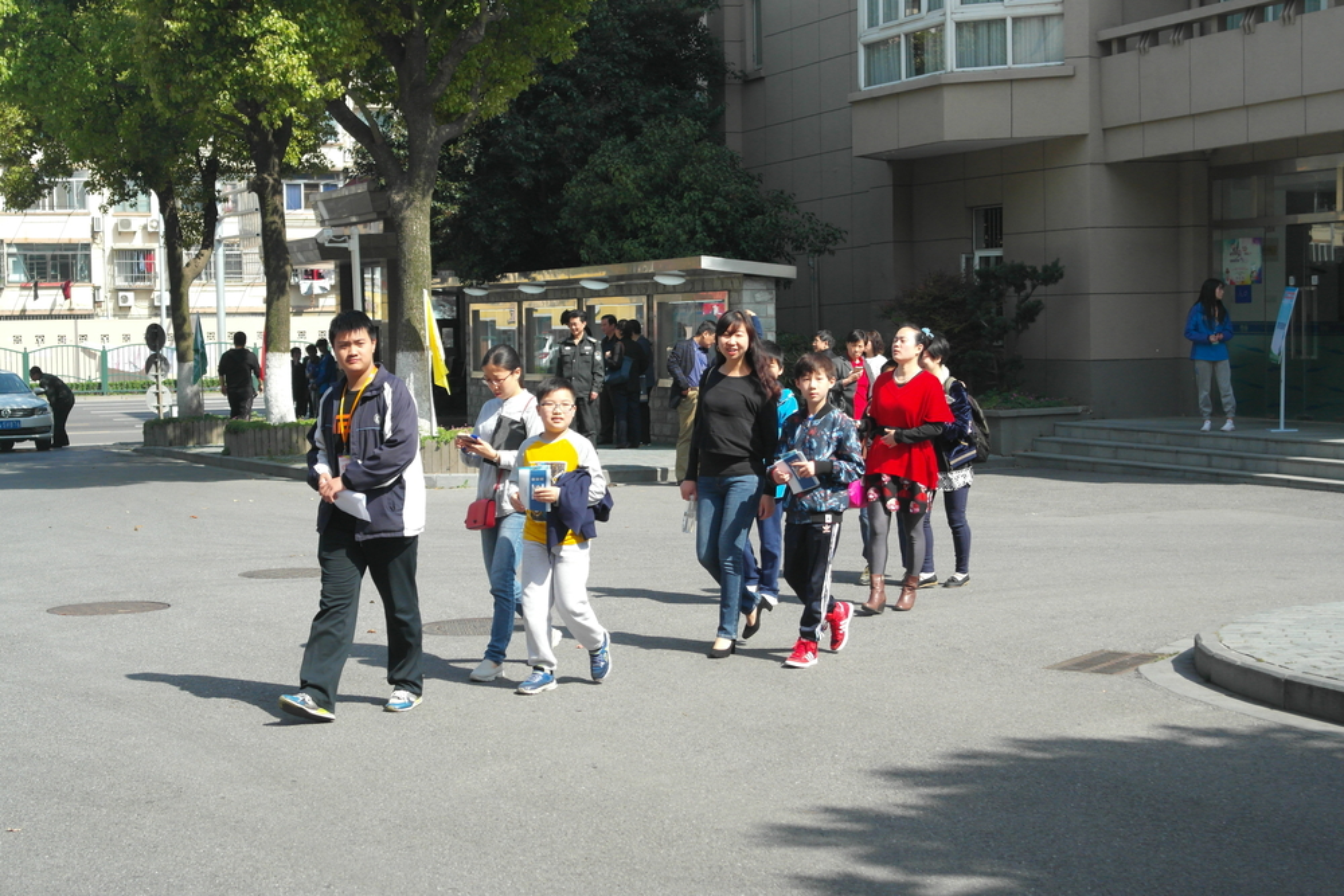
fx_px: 2165
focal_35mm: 58
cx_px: 672
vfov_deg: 23.4
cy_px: 448
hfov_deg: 34.5
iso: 800
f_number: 5.6
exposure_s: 1/1600
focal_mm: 38
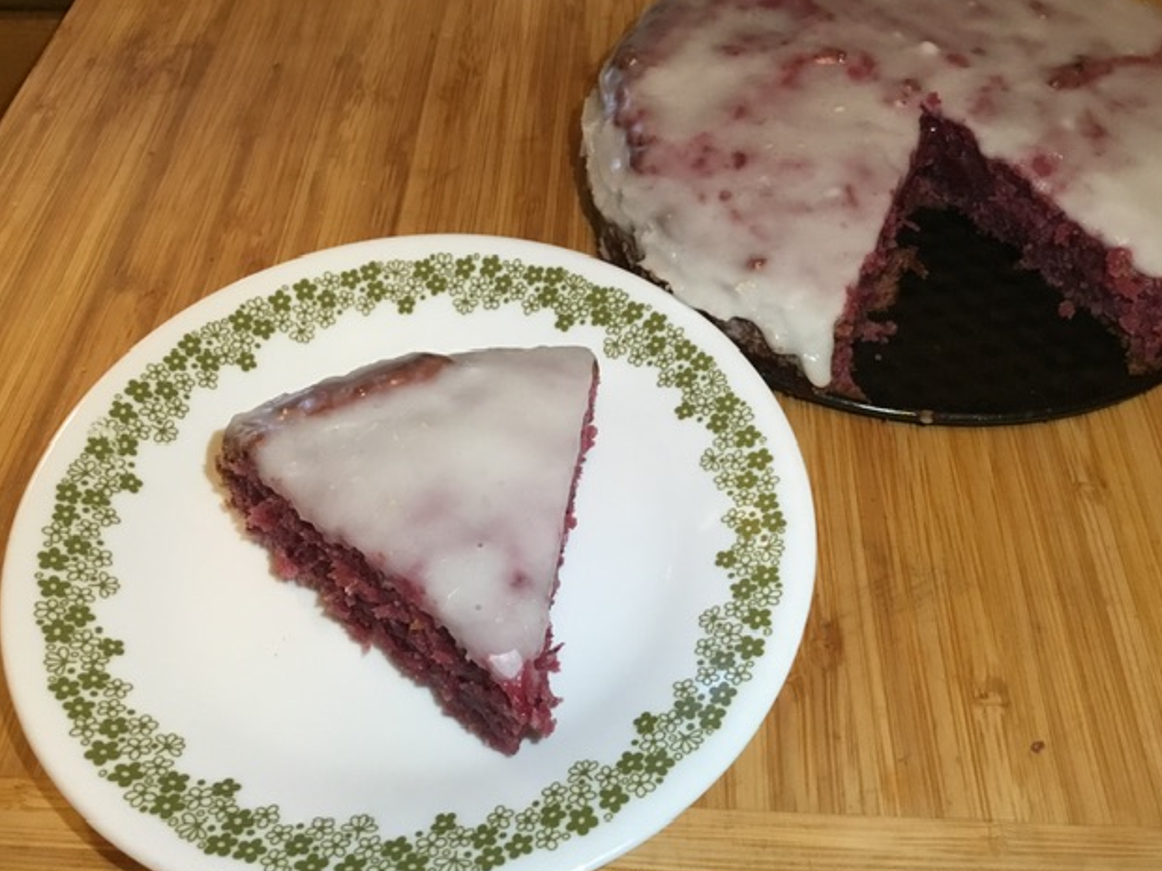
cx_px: 596
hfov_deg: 56.8
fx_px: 1074
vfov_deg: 44.2
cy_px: 431
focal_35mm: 32
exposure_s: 1/30
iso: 160
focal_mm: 3.3
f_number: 2.4
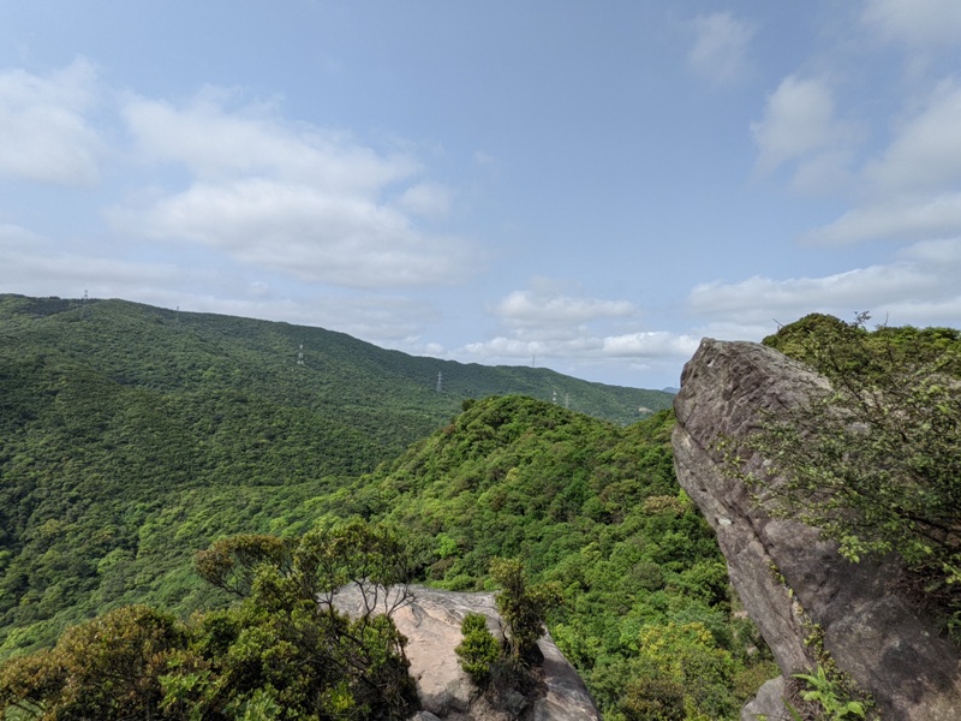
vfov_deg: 78.1
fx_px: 444
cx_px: 480
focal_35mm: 16
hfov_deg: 94.5
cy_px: 360
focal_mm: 2.22
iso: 43
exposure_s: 1/1269
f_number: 2.2
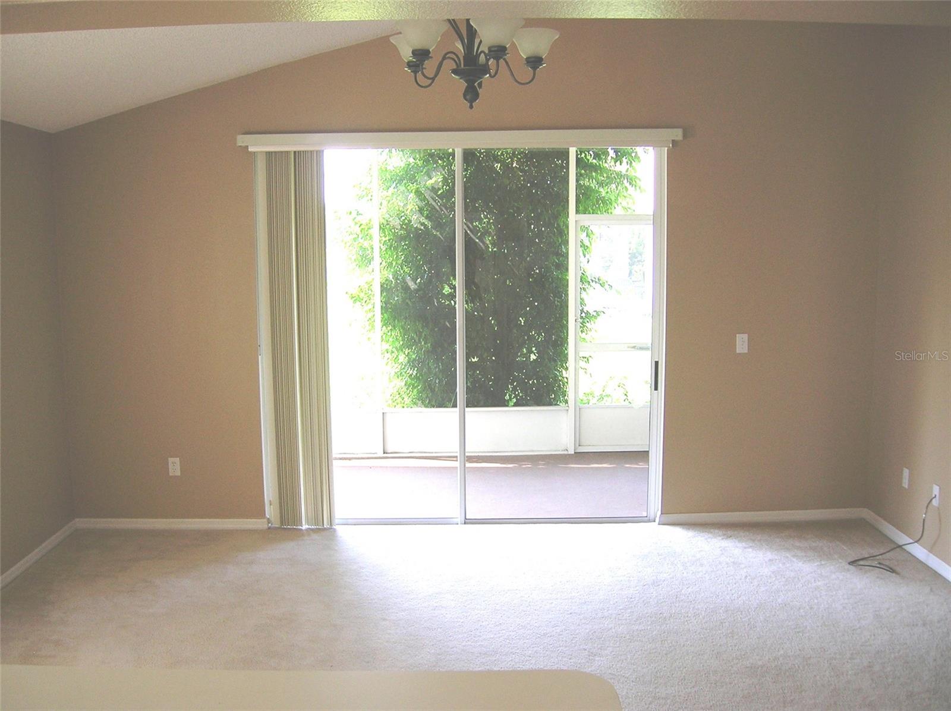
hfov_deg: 54.0
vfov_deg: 41.7
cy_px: 356
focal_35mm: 34
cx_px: 476
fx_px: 933
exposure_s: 1/50.2
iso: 50
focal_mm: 5.7
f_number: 2.9
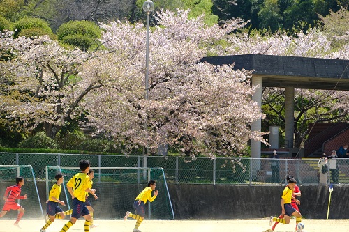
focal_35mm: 230
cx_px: 174
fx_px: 2229
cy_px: 116
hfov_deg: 9.0
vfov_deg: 6.0
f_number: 6.4
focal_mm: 153.2
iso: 250
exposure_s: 1/500
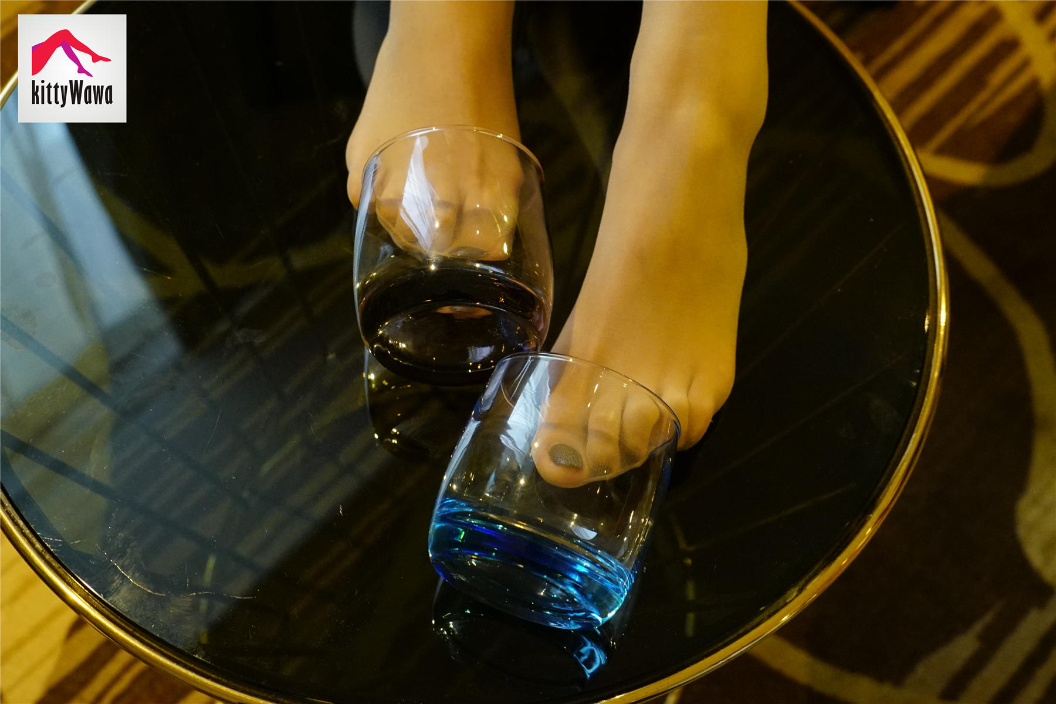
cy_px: 352
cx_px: 528
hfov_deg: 39.6
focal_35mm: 50
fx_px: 1467
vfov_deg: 27.0
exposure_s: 1/80
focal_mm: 50
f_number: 7.1
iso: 6400
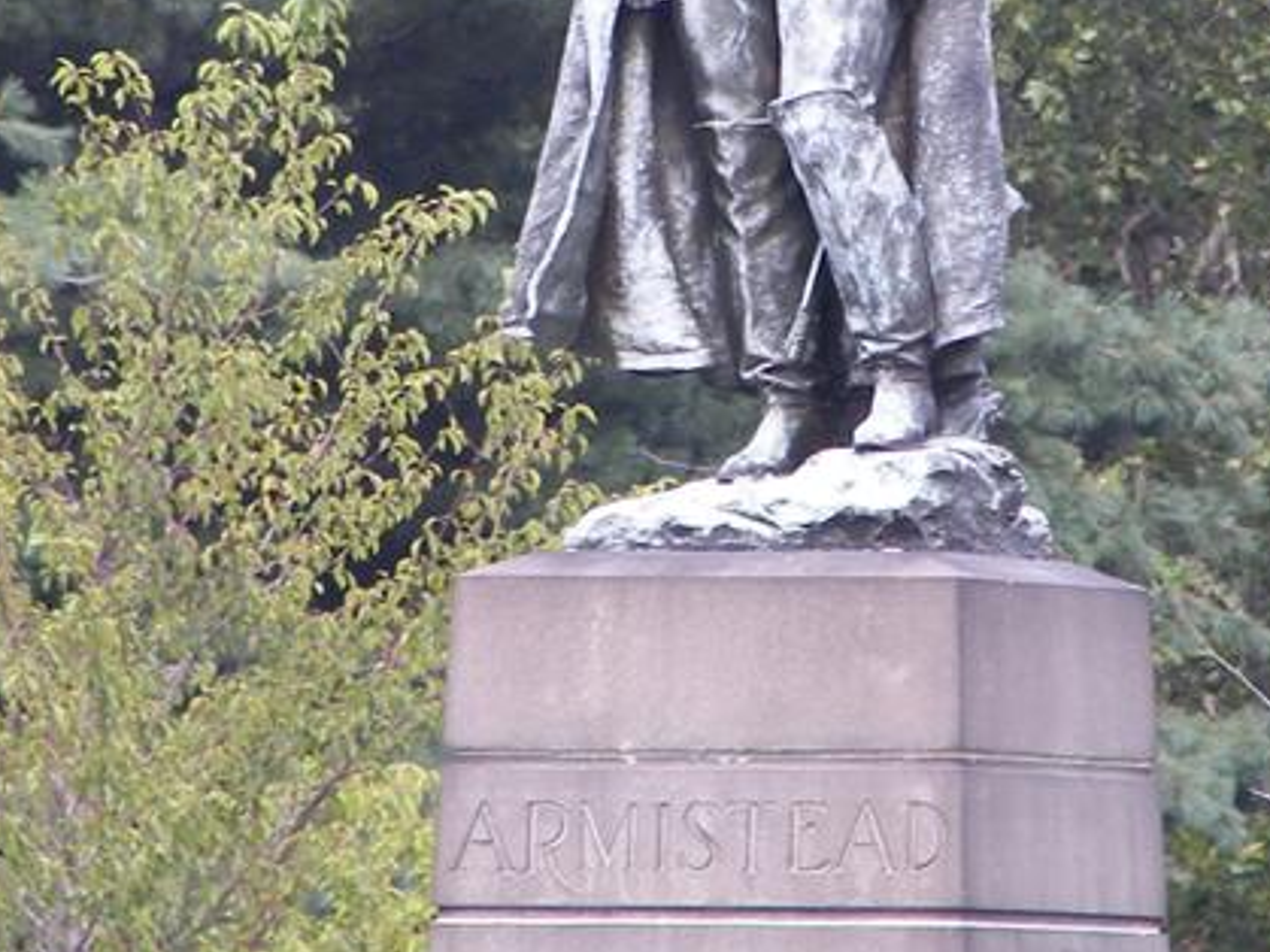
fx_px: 38695
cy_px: 18
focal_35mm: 1055
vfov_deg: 1.4
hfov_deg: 1.9
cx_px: 685
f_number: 3.7
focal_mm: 72
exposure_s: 1/200
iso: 64
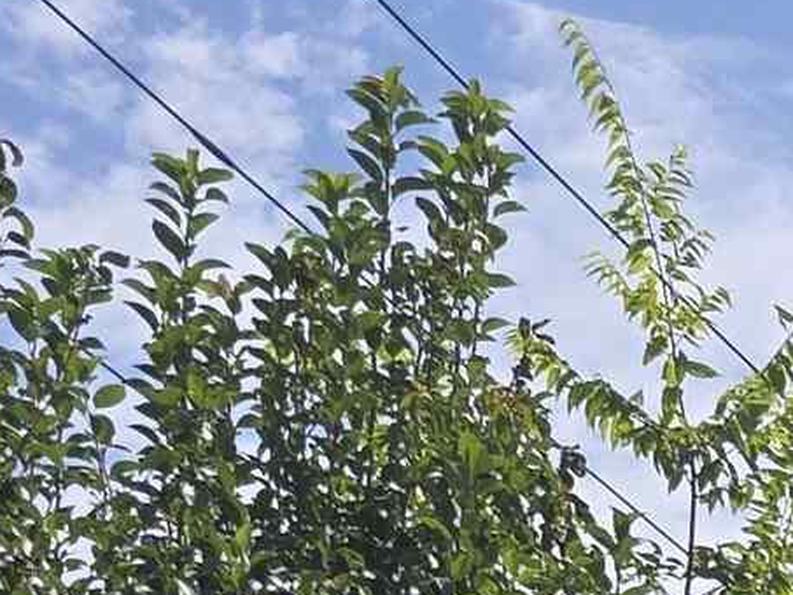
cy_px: 1852
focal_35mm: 156
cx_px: 2393
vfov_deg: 8.0
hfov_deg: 9.7
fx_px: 3575
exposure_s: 1/883
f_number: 1.7
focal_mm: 6.3
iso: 12
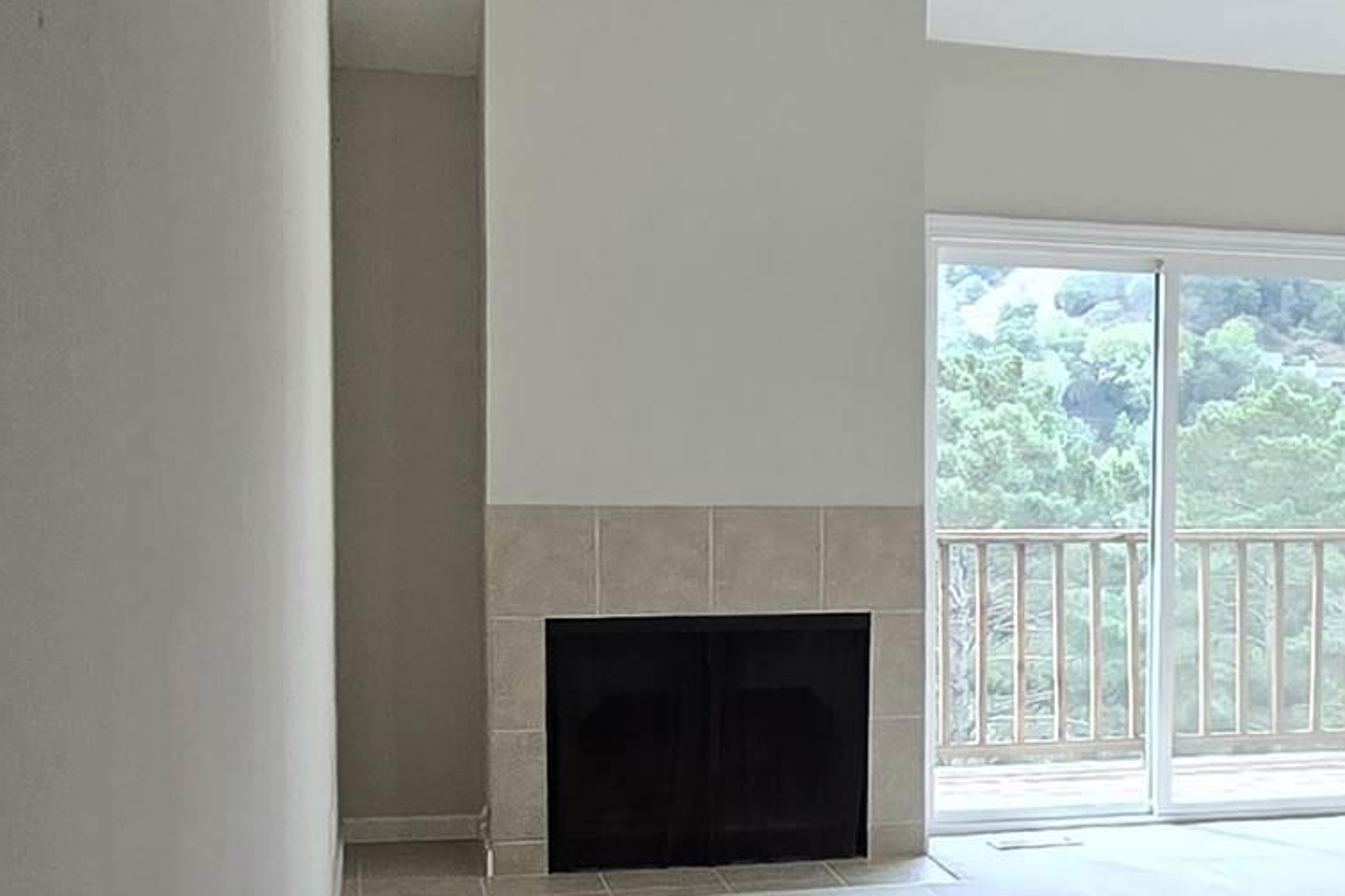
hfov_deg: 34.2
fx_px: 2054
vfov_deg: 24.5
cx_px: 1224
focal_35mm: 55
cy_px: 561
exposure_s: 1/120
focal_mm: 2.2
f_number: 2.2
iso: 80
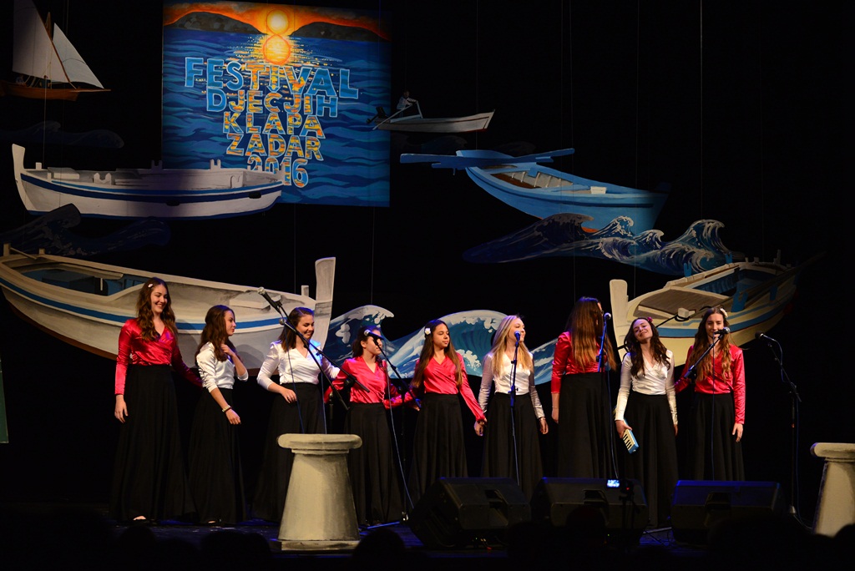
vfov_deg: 14.9
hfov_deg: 22.1
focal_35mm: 92
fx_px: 2186
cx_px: 428
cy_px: 286
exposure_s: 1/200
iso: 2000
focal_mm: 92
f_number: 4
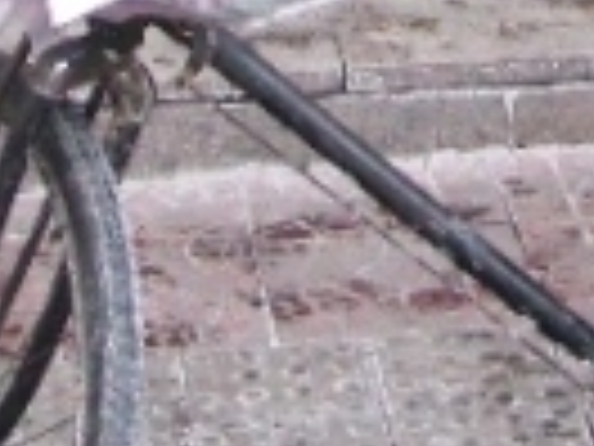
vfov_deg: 7.6
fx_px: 3278
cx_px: 756
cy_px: -338
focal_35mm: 191
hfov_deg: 10.2
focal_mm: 5.8
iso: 100
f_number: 2.6
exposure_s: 1/80
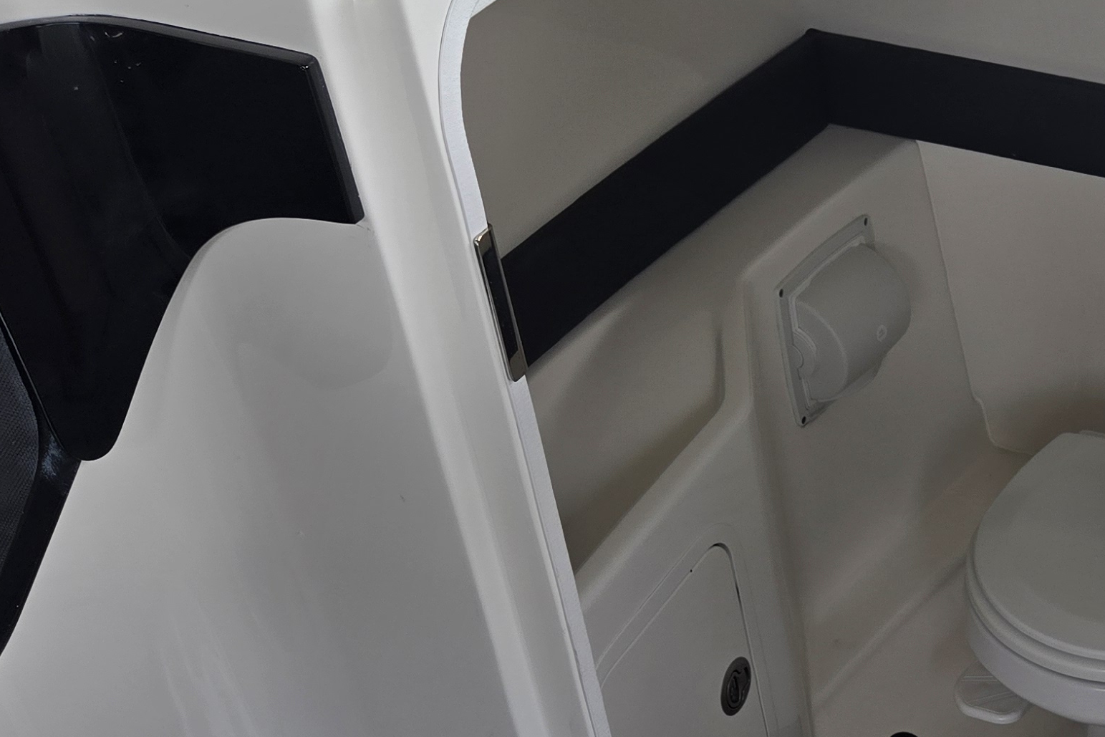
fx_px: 1903
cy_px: 703
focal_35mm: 62
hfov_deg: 29.7
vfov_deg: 21.3
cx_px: 1160
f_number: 1.8
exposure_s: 1/241
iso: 25
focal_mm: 5.4
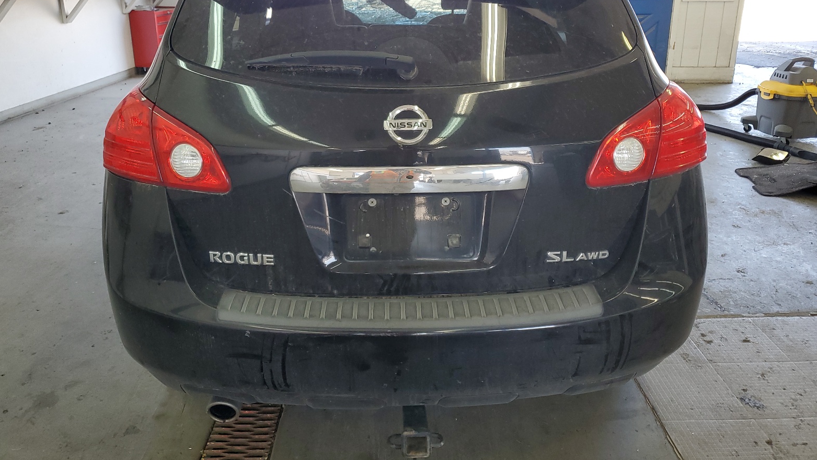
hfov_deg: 66.1
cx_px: 400
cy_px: 174
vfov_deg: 39.9
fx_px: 628
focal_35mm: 29
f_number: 1.5
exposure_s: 1/120
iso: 64
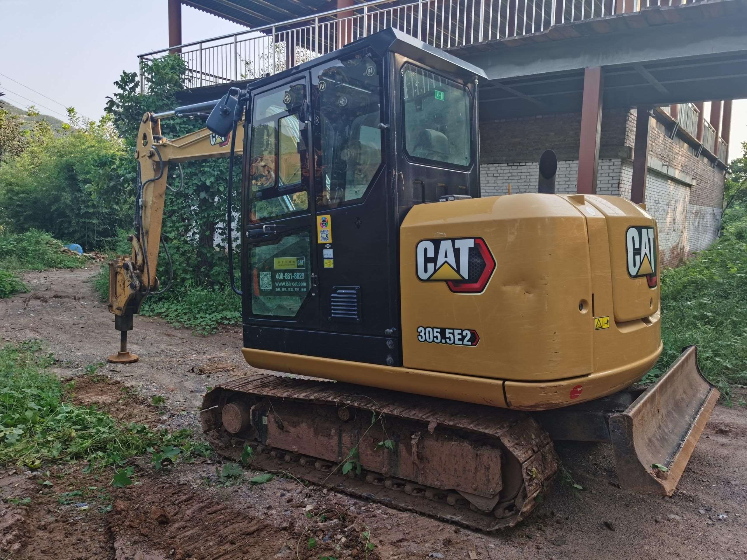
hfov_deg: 65.3
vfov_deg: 51.4
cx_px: 374
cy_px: 280
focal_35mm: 27
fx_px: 583
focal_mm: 5.56
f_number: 1.6
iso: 50
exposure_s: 1/1250
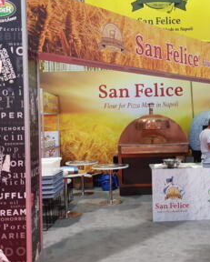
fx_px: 341
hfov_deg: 33.5
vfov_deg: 41.9
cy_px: 121
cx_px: 159
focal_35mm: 44
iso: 160
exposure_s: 1/40
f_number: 1.7
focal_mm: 4.2
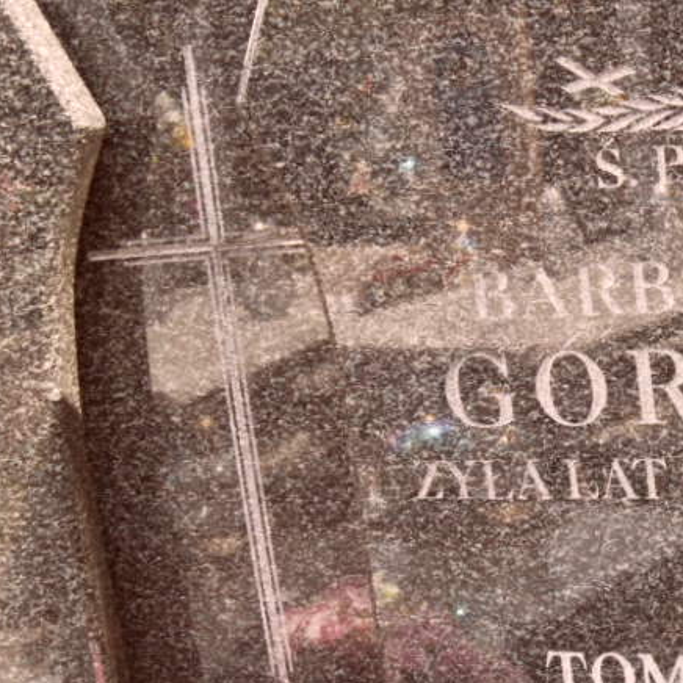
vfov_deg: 20.8
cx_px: 786
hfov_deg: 19.8
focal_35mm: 83
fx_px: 1853
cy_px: 464
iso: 80
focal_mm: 6.5
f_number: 3.6
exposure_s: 1/125
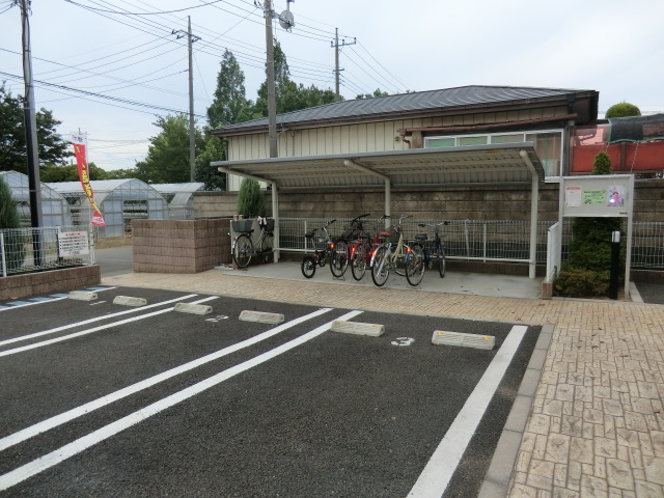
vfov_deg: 56.8
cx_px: 332
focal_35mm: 24
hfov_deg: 71.6
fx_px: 460
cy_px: 249
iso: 80
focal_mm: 4.3
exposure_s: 1/640
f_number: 3.2
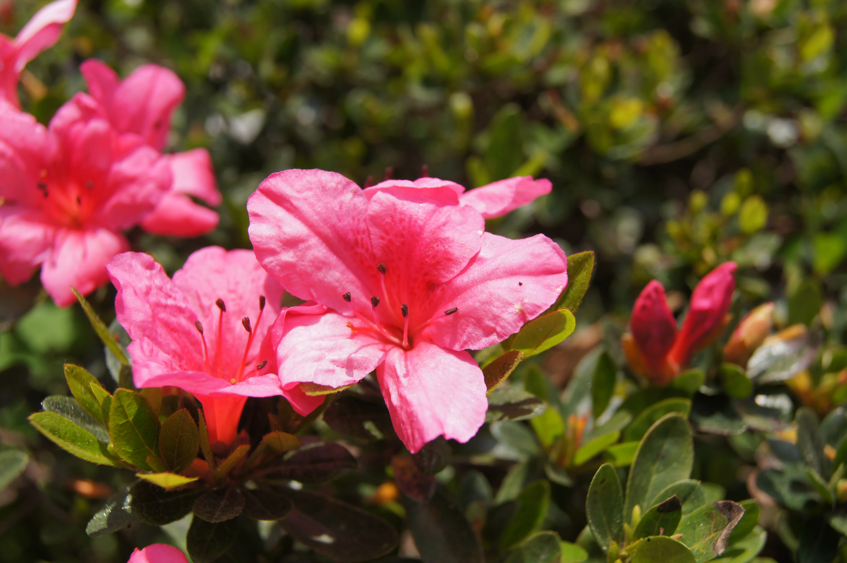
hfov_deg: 37.9
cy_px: 282
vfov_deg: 25.7
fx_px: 1234
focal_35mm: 52
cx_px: 424
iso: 100
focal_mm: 35
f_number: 6.3
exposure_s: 1/400
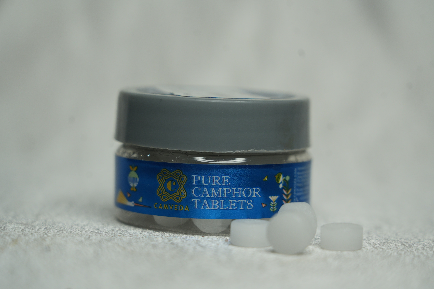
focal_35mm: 110
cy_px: 150
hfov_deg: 18.6
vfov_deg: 12.5
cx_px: 222
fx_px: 1326
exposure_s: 1/100
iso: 200
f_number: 5.6
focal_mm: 105
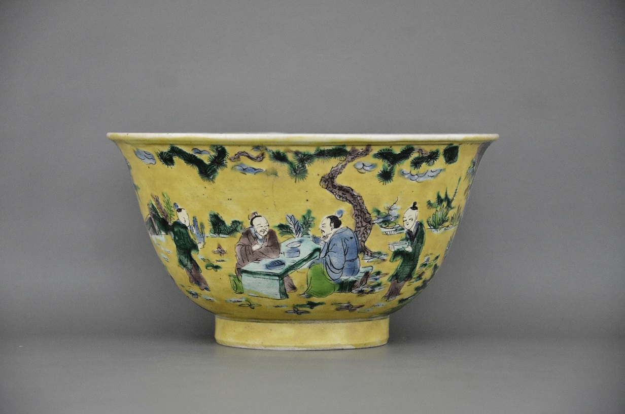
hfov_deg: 14.0
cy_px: 207
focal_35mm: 147
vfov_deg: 9.3
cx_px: 312
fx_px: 2547
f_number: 5.6
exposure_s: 1/20
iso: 1250
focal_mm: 98
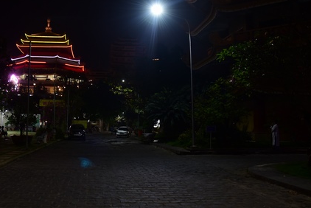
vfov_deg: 35.9
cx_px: 123
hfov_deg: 51.5
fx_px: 320
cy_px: 85
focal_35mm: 37
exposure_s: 1/25
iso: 1000
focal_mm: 24
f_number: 4
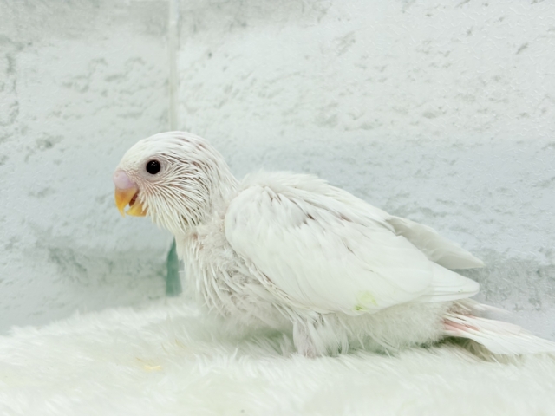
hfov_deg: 36.8
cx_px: 278
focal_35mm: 52
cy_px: 208
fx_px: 834
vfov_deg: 28.0
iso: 32
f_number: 1.6
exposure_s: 1/50
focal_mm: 5.96
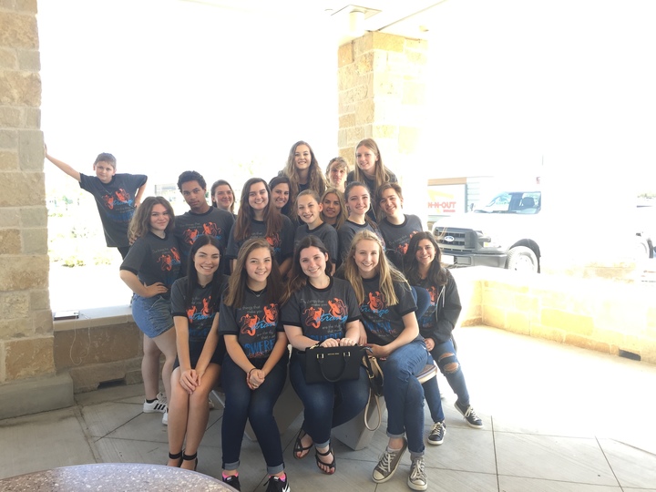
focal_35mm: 29
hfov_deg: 61.7
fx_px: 550
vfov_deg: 48.2
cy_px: 246
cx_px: 328
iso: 32
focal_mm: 4.15
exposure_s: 1/120
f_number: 2.2
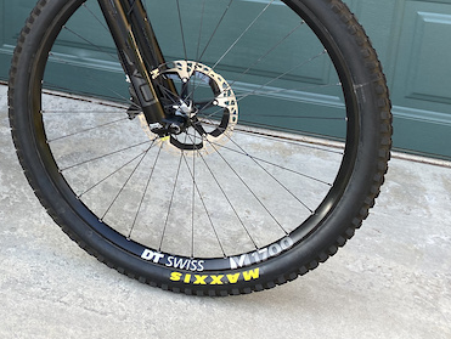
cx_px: 5
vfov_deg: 24.8
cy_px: -7
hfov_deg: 31.8
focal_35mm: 56
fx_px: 730
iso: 32
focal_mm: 4.25
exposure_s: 1/125
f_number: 1.8
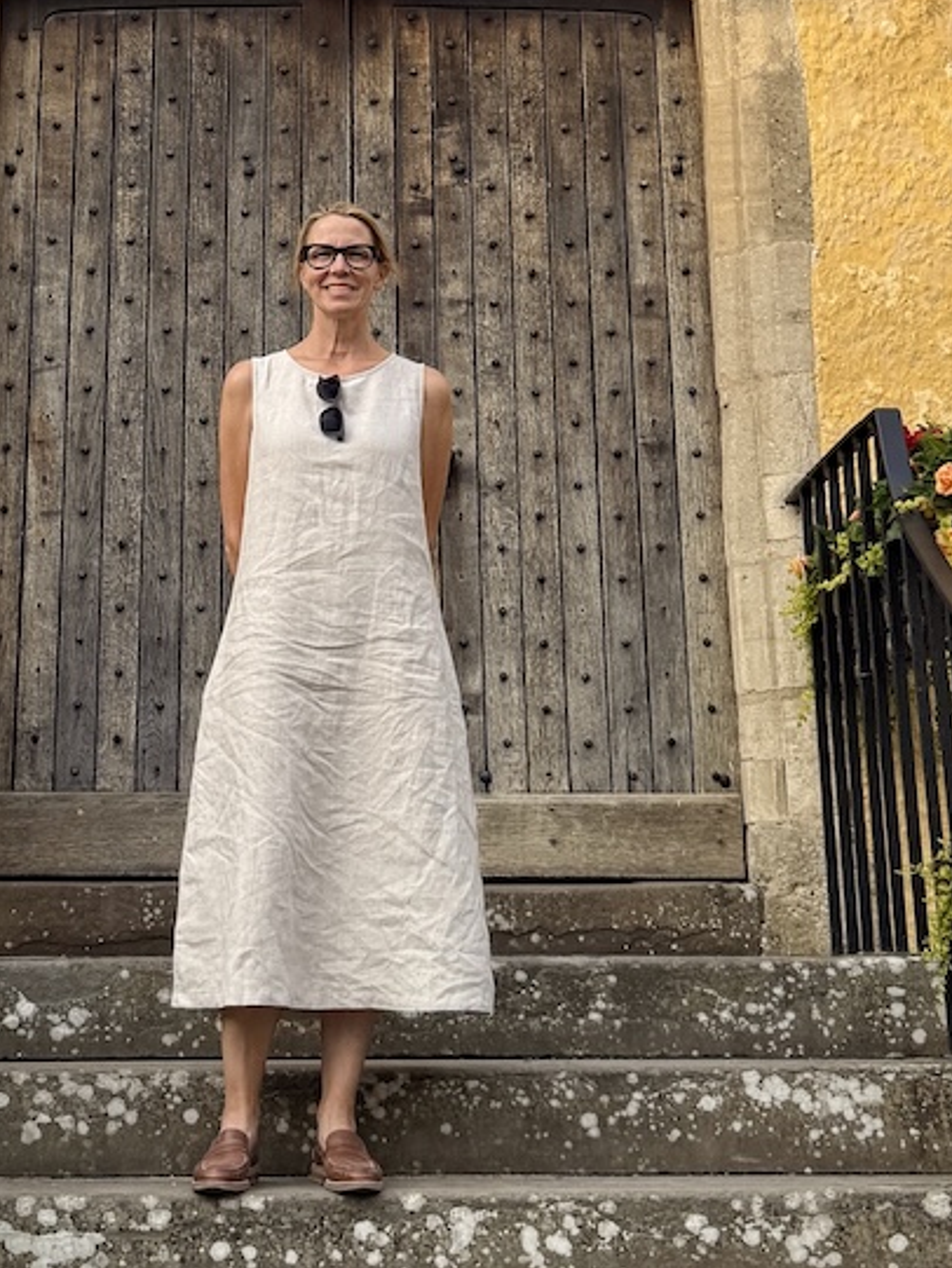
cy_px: 87
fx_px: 2602
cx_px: 291
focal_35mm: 71
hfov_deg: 20.6
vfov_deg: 26.3
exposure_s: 1/822
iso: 80
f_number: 1.78
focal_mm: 6.76
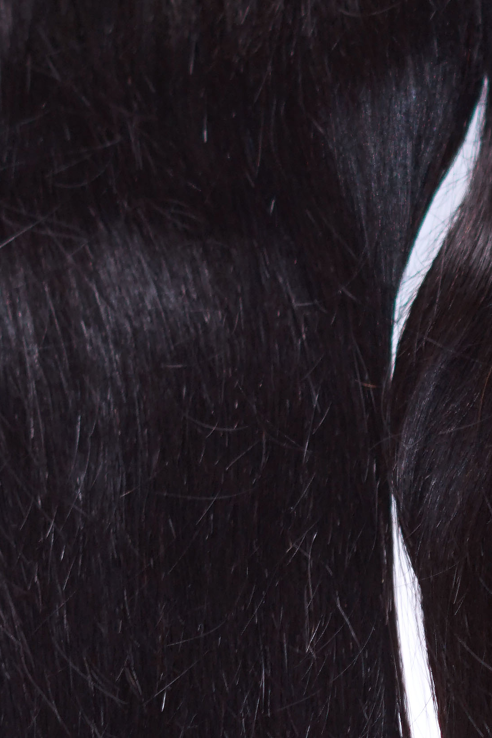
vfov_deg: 8.3
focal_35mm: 247
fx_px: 5068
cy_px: 616
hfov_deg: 5.5
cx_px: 519
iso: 250
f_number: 1.8
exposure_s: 1/60
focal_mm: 50
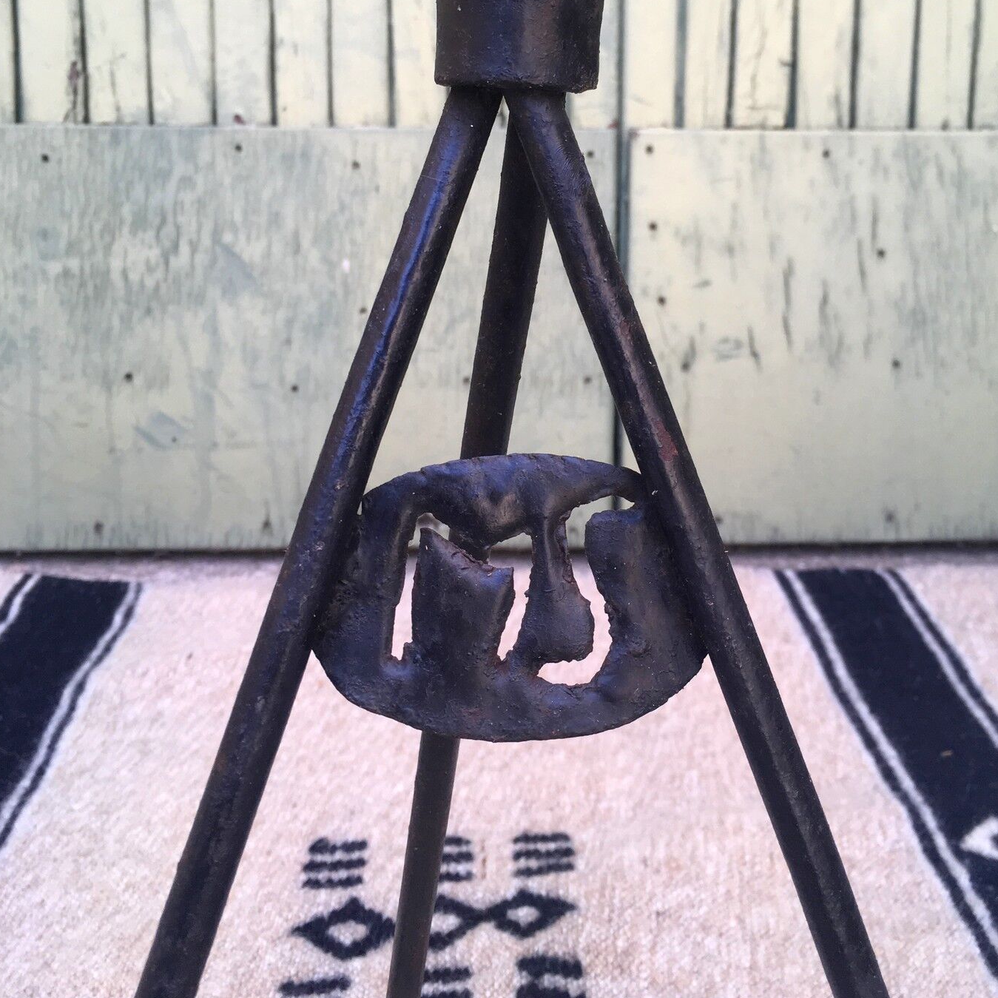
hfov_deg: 43.8
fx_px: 1239
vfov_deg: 43.1
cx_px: 550
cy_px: 308
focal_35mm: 38
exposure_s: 1/100
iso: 40
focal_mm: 4.15
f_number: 2.2
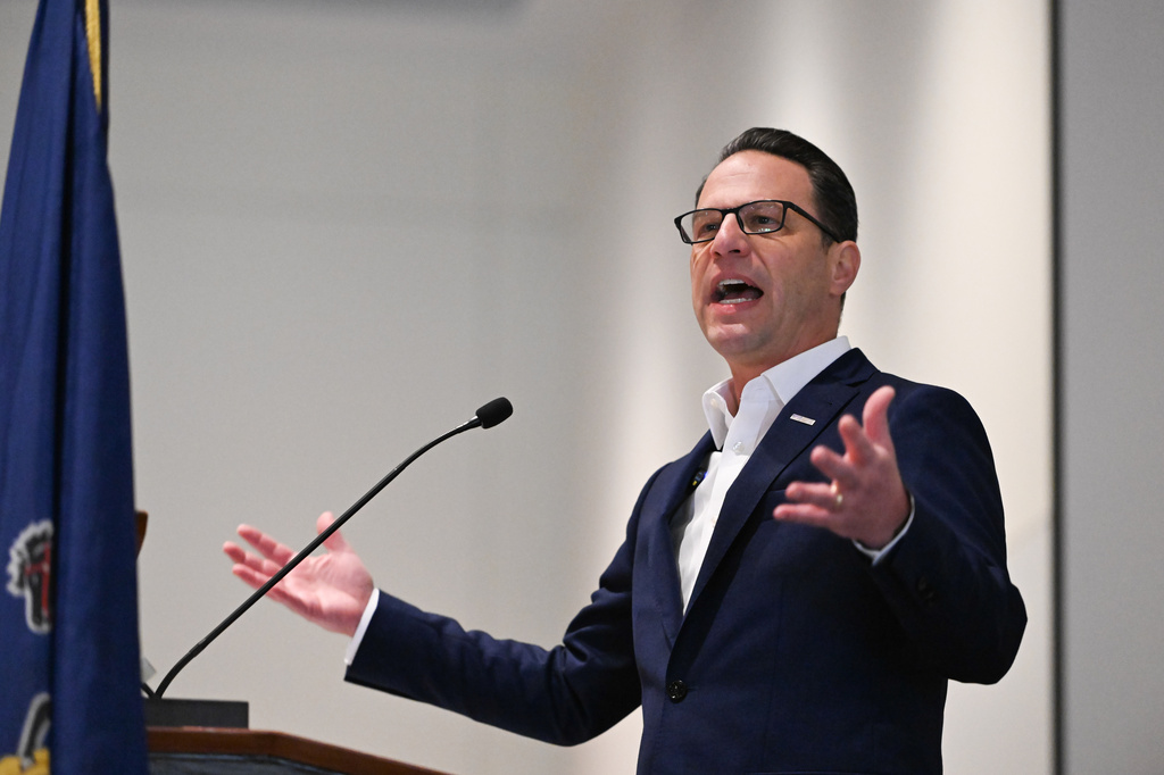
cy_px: 388
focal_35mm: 150
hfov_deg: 13.7
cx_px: 582
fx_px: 4848
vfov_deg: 9.1
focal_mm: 150
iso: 6400
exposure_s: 1/250
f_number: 2.8
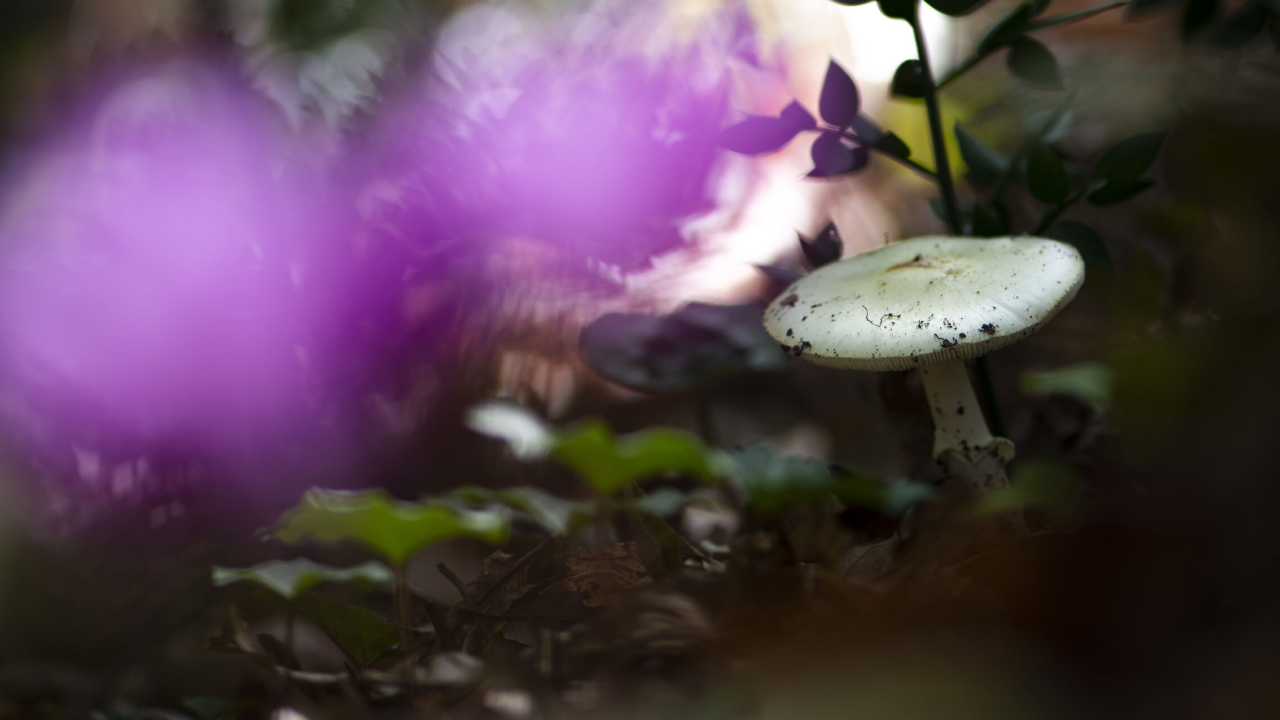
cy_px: 354
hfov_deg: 12.3
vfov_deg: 7.0
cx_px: 645
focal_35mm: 175
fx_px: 5925
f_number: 3
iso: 100
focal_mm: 105
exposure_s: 1/250
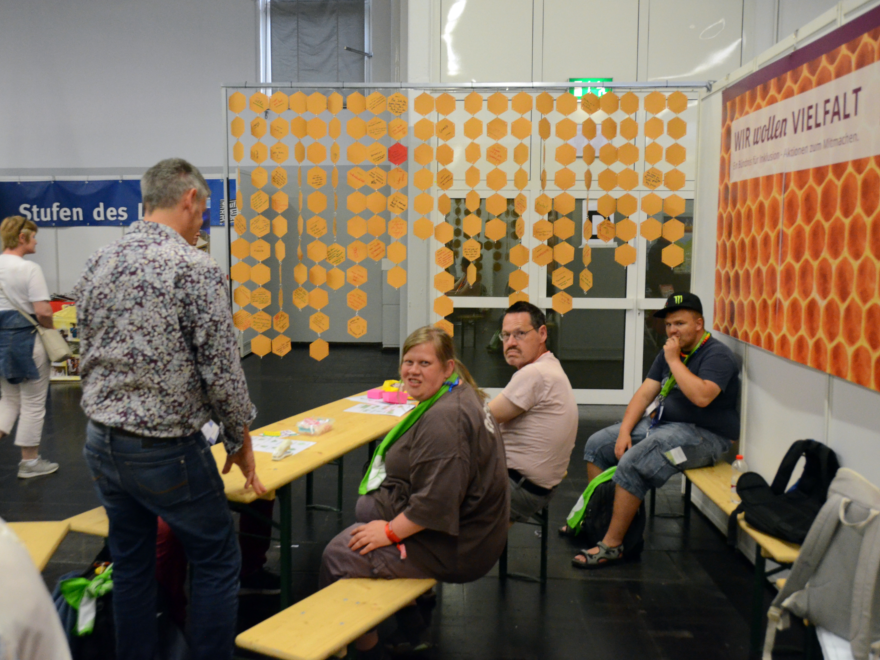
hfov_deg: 55.2
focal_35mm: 33
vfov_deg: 42.9
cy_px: 328
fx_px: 839
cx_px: 392
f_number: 3.5
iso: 3200
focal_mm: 20
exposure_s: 1/125
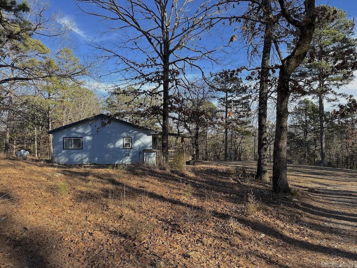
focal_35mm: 24
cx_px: 178
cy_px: 134
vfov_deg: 56.8
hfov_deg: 71.6
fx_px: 248
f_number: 1.78
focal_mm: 6.76
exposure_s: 1/1770
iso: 80
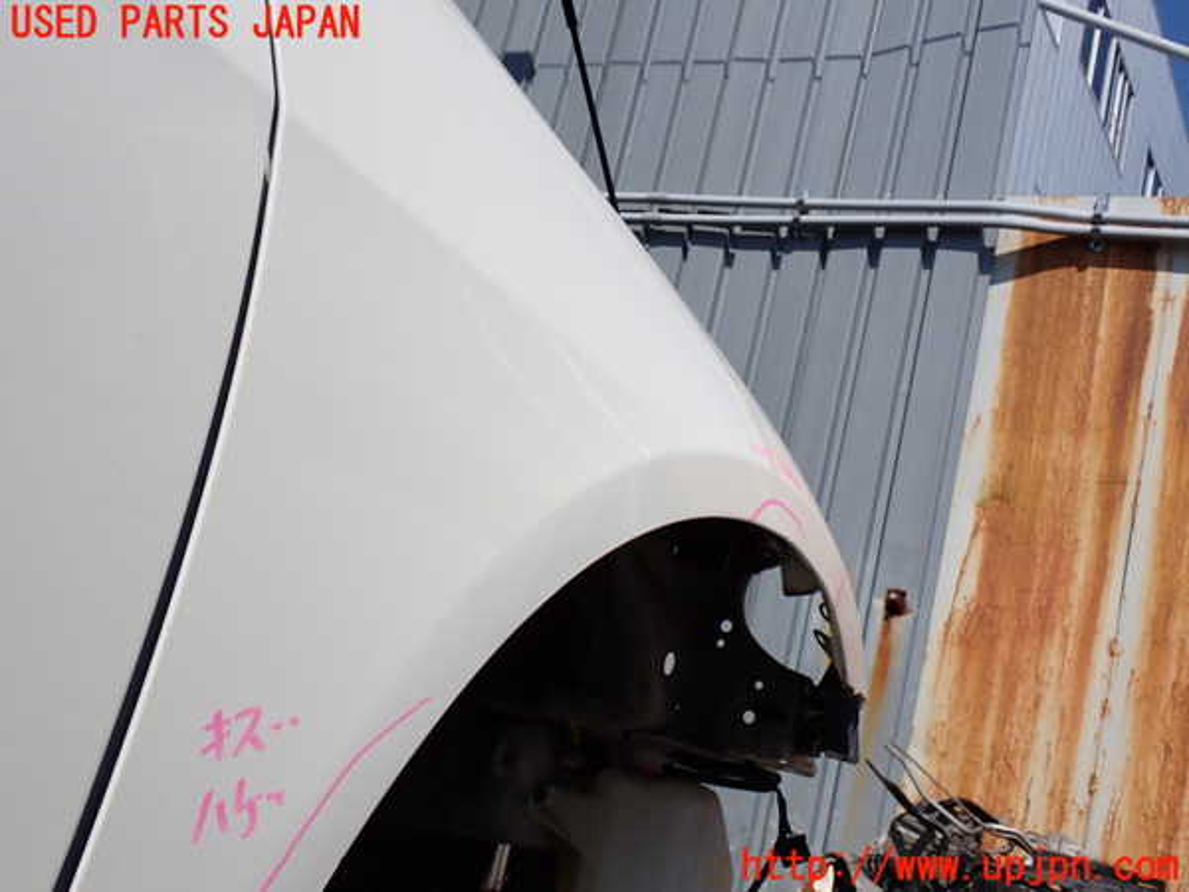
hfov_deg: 49.0
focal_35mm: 38
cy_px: 446
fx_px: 1305
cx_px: 594
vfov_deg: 37.7
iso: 100
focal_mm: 6.83
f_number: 10
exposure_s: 1/200
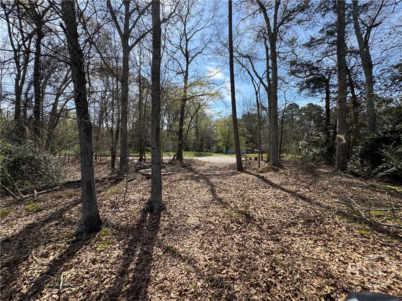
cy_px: 150
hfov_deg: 102.1
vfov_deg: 85.7
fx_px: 163
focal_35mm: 14
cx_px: 201
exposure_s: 1/944
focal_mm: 2.22
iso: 50
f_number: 2.2
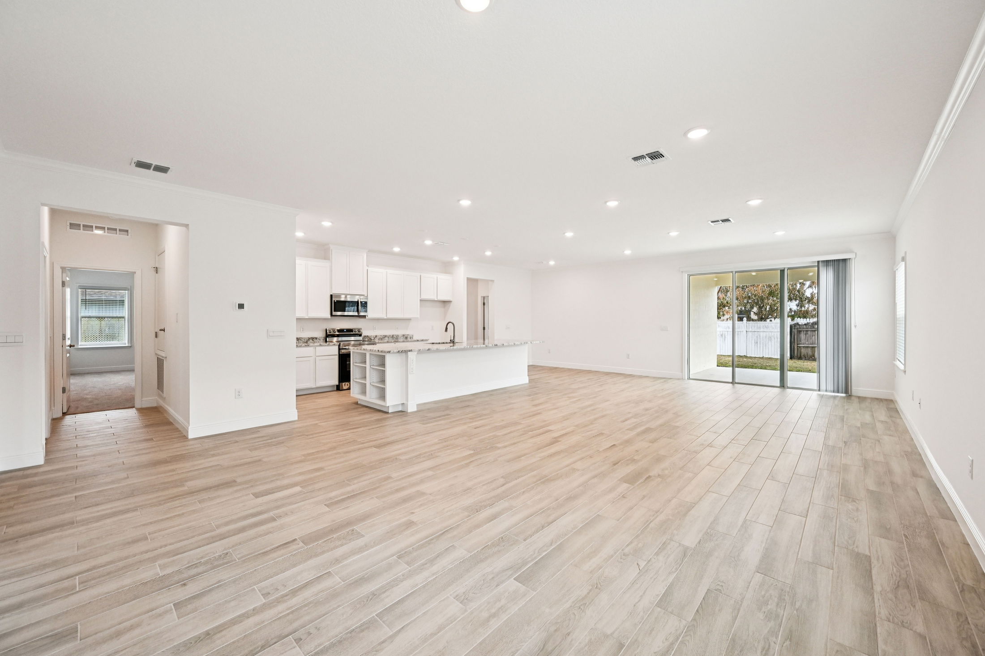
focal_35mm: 14
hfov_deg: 104.3
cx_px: 492
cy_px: 328
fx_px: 383
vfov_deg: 81.2
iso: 1000
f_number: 8
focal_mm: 14
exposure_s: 1/160
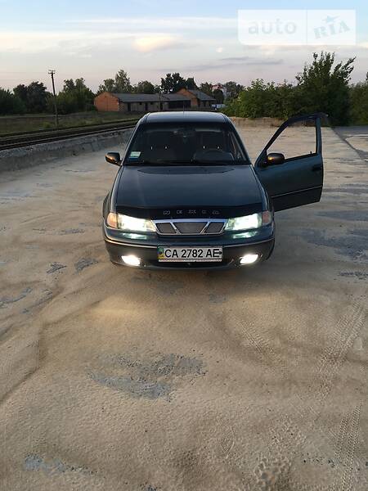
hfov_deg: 48.2
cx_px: 184
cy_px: 246
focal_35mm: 29
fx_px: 411
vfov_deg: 61.7
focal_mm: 4.2
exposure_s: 1/100
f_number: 2.2
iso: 25
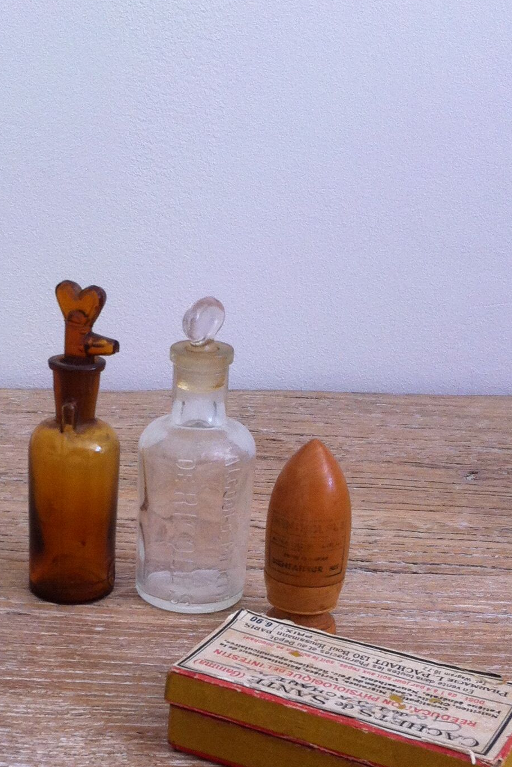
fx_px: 1472
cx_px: 70
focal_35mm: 69
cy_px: 505
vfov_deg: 29.1
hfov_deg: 19.4
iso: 80
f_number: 2.8
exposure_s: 1/40
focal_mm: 3.85
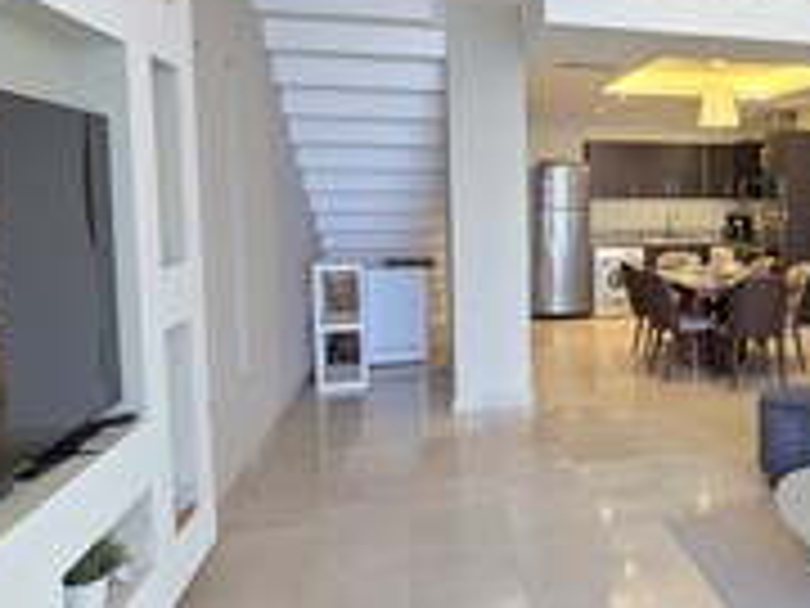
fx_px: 772
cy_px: 272
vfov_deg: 42.9
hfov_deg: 48.5
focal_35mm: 33
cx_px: 754
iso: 250
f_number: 1.9
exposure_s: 1/50
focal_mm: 2.2
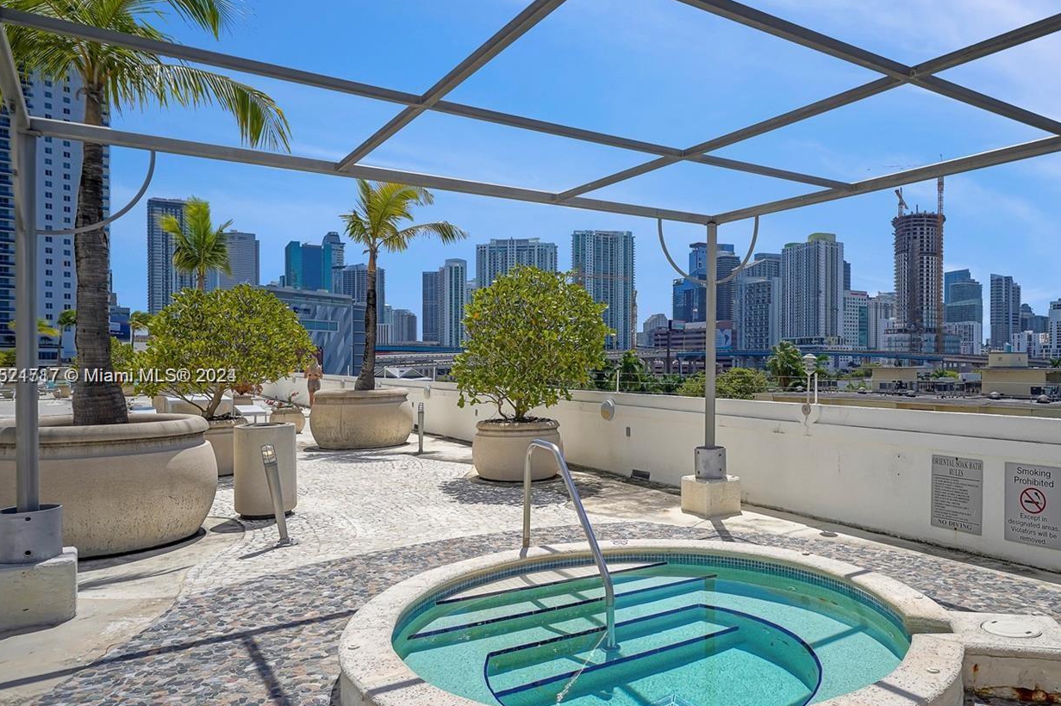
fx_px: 766
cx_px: 651
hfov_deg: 68.5
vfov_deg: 49.5
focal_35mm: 26
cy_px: 377
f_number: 5.6
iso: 250
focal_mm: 20
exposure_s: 1/3200
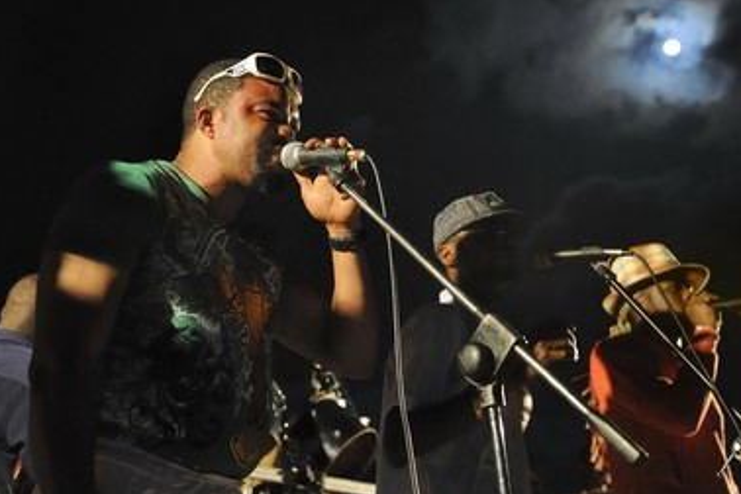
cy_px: 225
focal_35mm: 50
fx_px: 1029
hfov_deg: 39.6
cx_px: 402
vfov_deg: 27.0
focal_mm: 45
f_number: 3.5
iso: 6400
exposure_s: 1/60
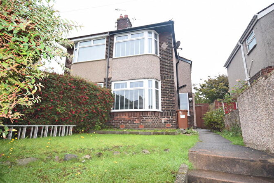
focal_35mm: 21
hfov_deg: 82.5
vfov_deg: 60.6
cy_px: 92
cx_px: 142
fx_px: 156
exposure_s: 1/125
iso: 320
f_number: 5.6
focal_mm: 13
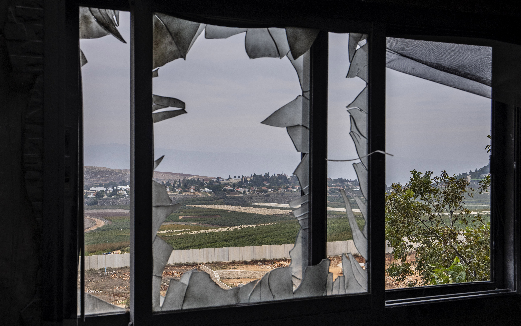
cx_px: 259
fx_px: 511
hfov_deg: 54.0
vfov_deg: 35.3
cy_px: 168
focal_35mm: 36
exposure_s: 1/400
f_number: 8
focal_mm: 35
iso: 200
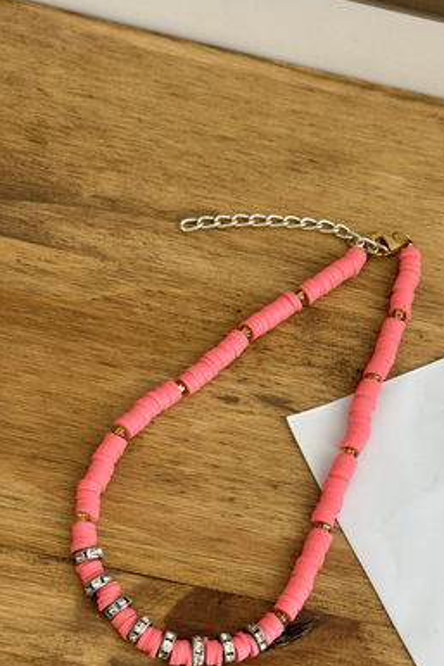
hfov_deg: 19.7
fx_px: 1278
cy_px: 417
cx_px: 233
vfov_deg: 29.1
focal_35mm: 69
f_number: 1.78
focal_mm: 6.76
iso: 50
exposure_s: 1/121
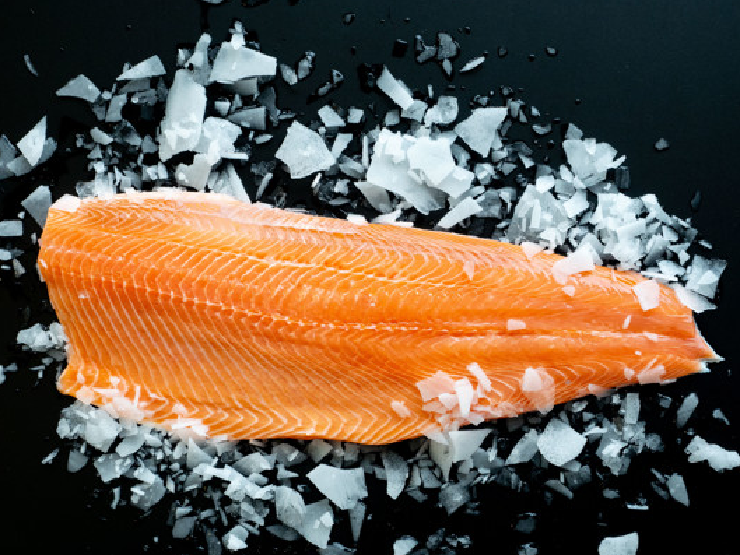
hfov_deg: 36.8
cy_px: 300
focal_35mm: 52
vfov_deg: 28.0
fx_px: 1112
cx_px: 363
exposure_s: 1/30
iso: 800
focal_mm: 22
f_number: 5.6
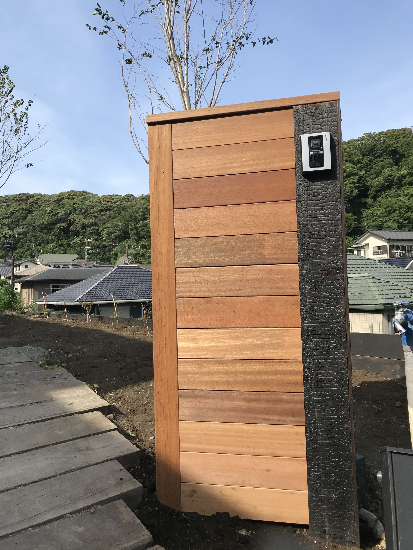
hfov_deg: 49.7
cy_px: 275
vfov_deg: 63.4
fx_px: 445
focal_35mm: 28
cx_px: 206
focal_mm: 3.99
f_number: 1.8
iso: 20
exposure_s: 1/1709
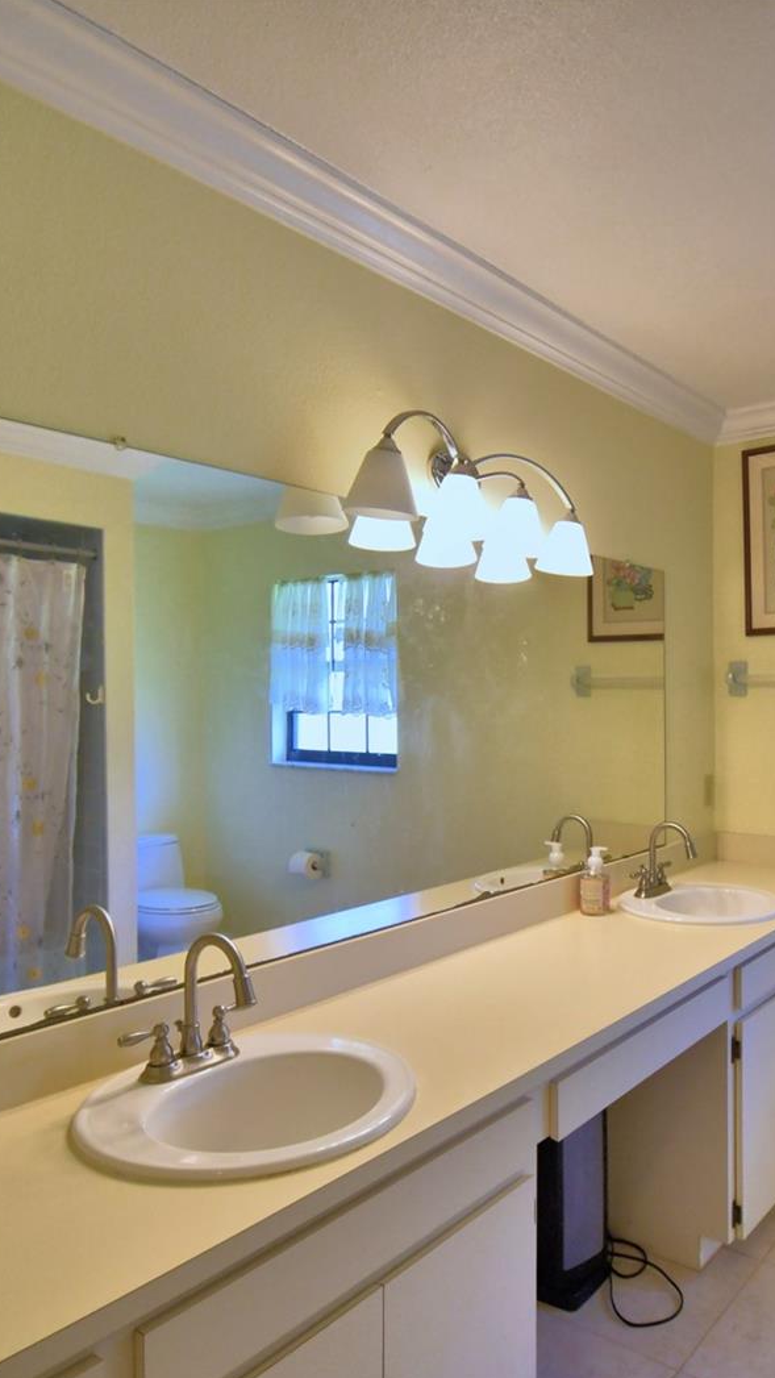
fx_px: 877
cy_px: 696
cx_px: 570
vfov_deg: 76.3
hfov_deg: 46.2
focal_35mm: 24
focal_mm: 10
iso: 400
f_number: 4.5
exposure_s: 1/80
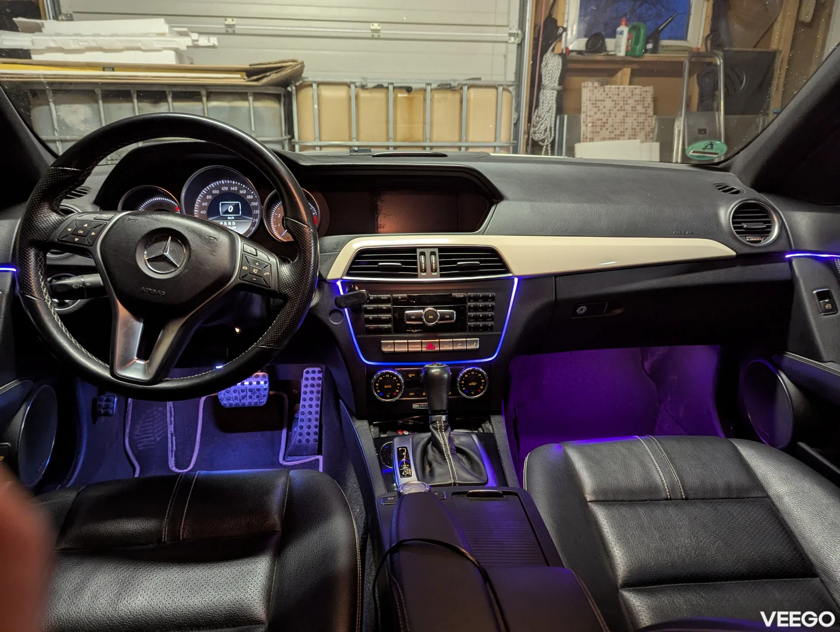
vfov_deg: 56.9
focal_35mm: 24
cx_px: 420
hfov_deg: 71.5
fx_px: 583
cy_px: 316
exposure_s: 1/23.8
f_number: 1.85
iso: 194
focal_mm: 6.81
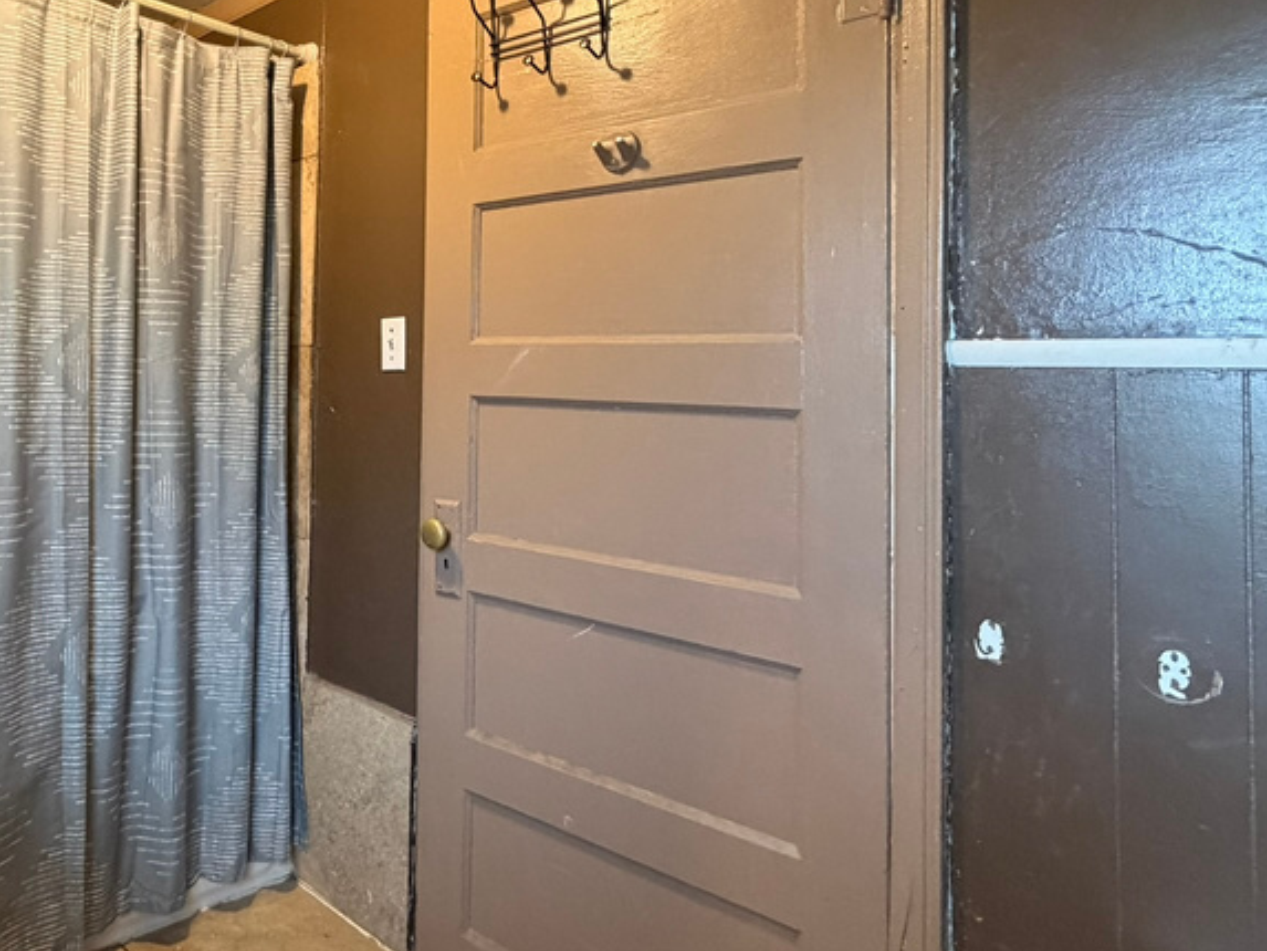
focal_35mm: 25
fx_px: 915
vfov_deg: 54.1
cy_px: 341
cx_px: 263
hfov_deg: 63.7
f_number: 2.2
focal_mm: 2.22
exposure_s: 1/60
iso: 500
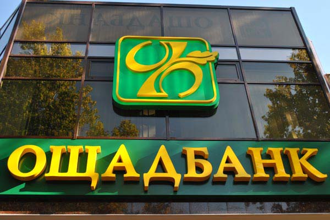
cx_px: 165
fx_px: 412
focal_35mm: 45
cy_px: 110
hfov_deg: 43.6
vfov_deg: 29.9
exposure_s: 1/125
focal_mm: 30
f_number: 5.6
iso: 110
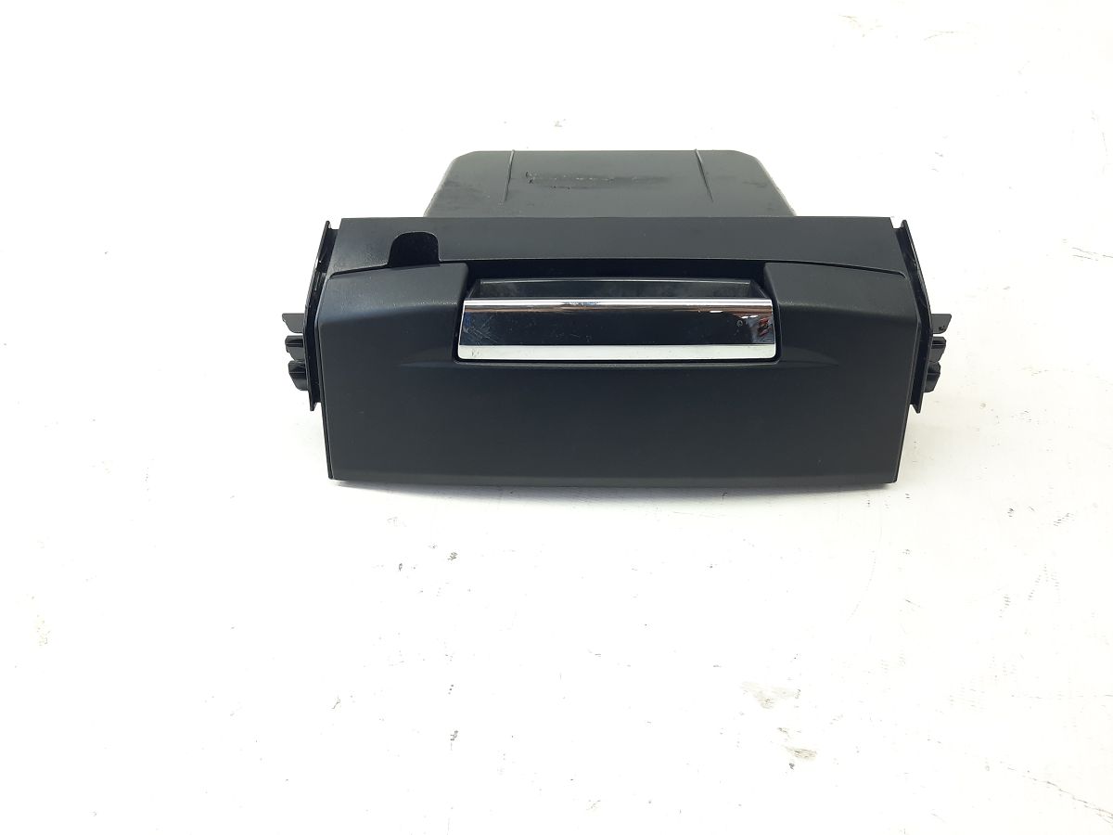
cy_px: 418
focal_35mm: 25
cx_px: 556
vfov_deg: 54.9
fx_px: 804
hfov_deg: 69.4
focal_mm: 4.6
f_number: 2
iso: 125
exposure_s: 1/50
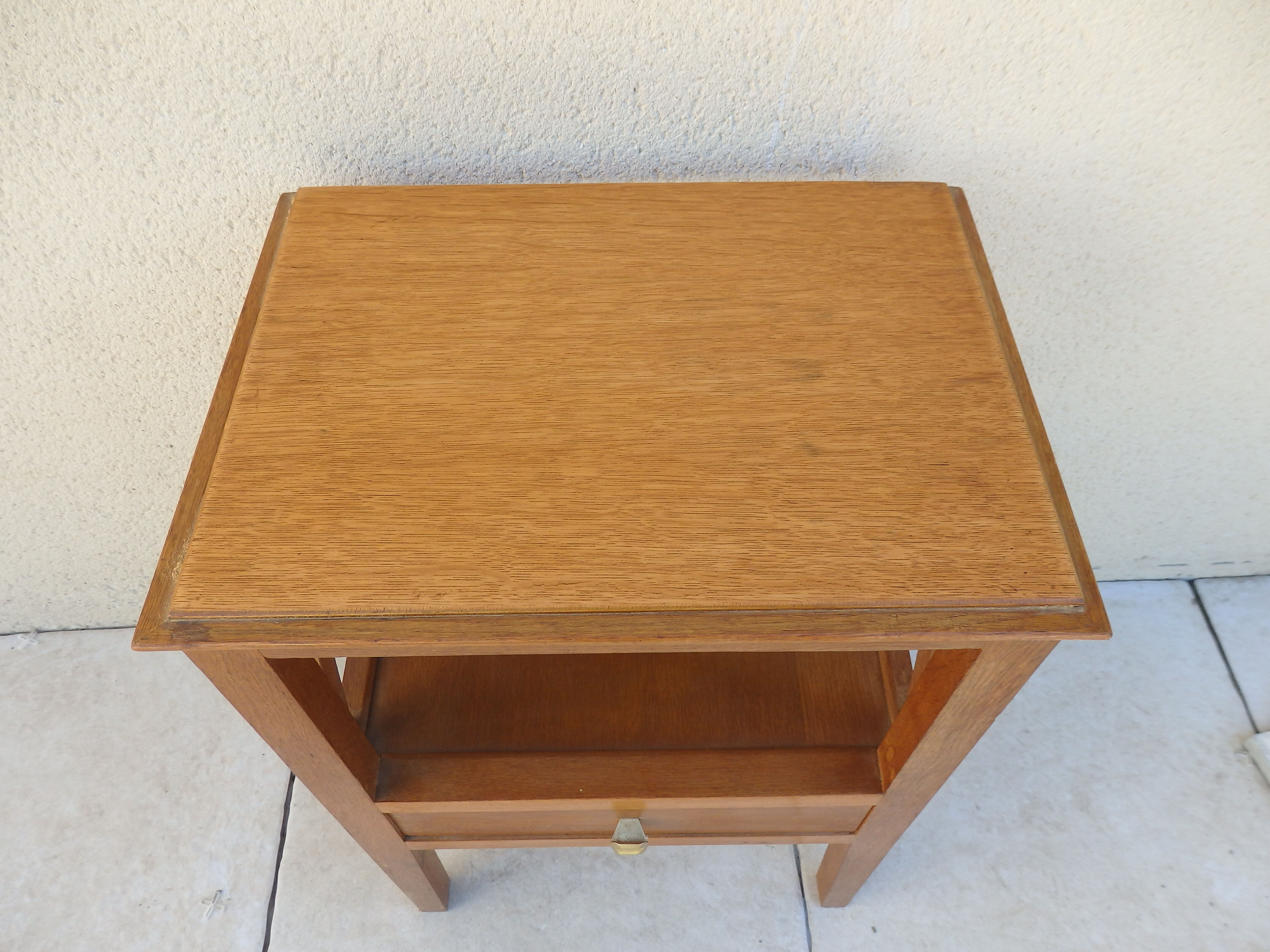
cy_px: 476
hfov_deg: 69.4
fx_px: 917
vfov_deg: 54.9
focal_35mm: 25
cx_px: 635
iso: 125
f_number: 3
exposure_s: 1/250
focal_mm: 4.5
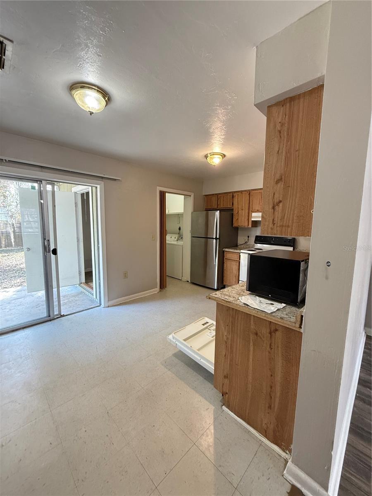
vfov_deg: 102.1
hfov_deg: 85.7
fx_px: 201
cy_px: 248
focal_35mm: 14
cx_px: 186
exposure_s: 1/60
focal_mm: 2.22
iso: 400
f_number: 2.2
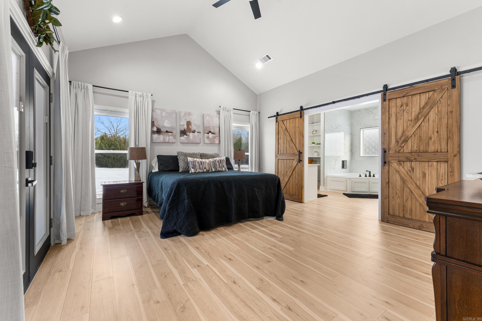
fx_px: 201
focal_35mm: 15
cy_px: 160
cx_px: 241
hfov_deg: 100.4
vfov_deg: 77.3
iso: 200
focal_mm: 10
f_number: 9
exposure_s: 1/3
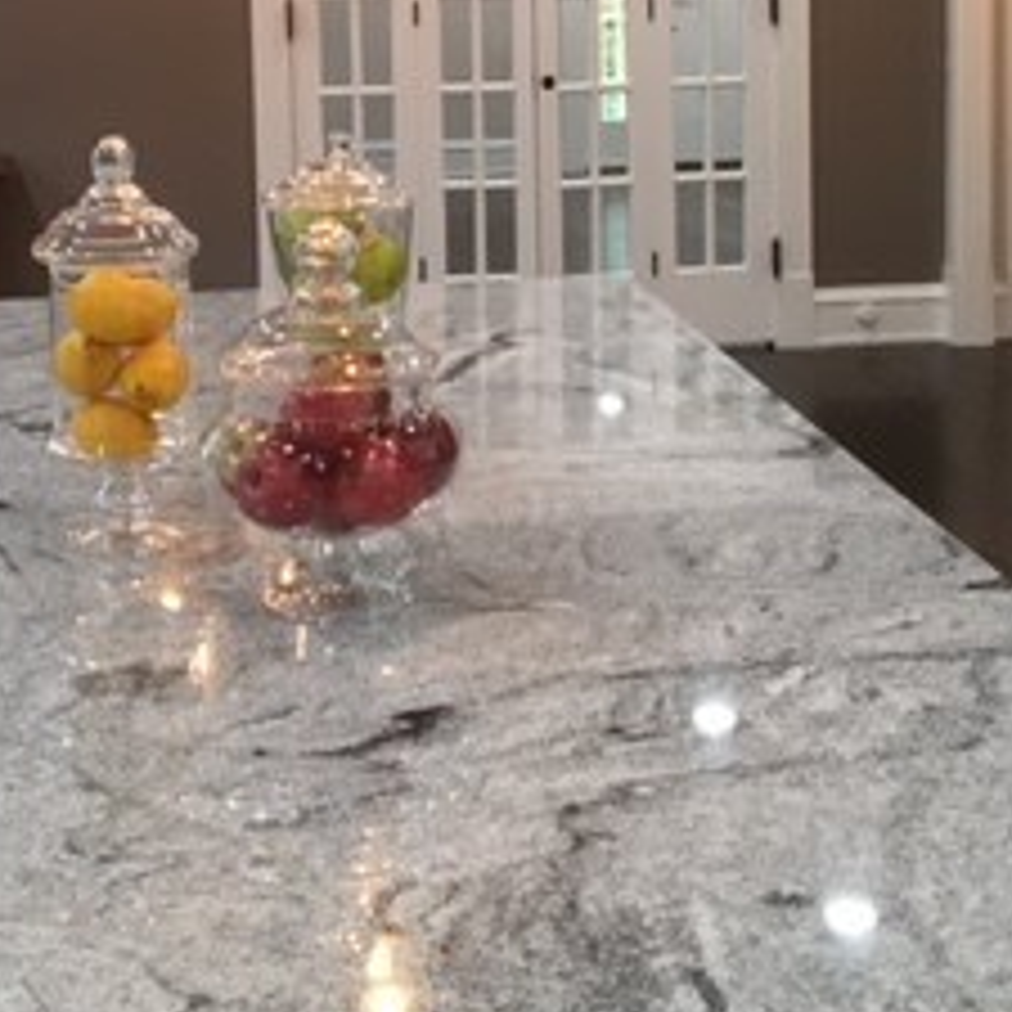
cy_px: 139
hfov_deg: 23.6
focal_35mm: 73
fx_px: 2415
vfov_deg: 23.2
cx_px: 382
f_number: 2.2
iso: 100
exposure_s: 1/30
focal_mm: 4.15
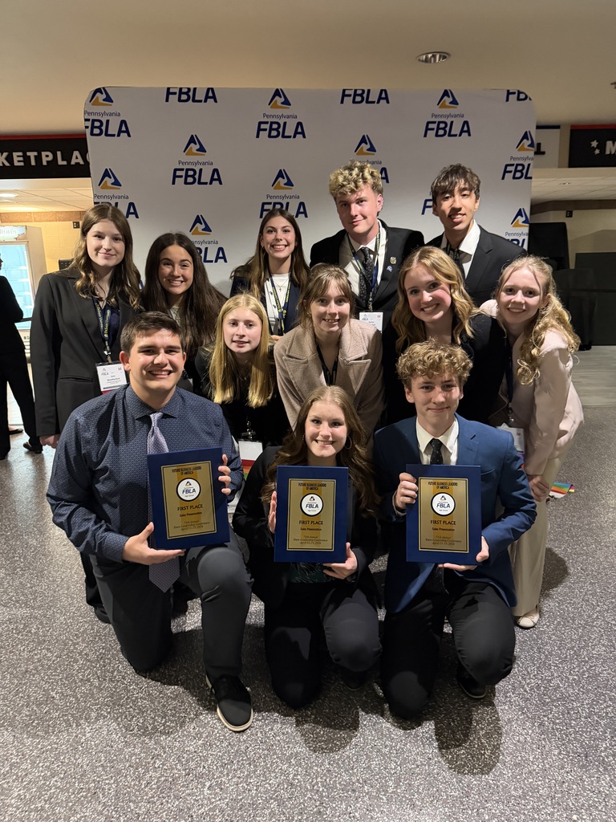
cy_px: 411
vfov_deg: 71.6
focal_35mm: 24
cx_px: 308
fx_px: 569
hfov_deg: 56.8
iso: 800
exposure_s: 1/40
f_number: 1.78
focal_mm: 6.76
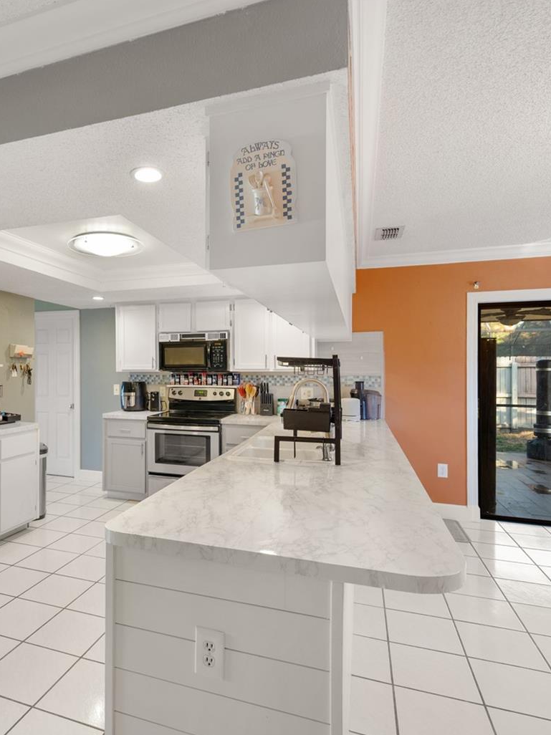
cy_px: 377
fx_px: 446
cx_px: 180
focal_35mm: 21
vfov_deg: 79.0
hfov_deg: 61.7
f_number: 7.1
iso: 250
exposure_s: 1/1.25
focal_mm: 14
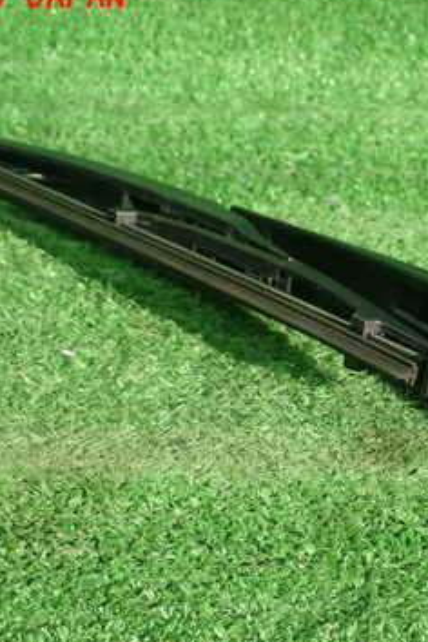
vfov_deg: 25.0
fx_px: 1444
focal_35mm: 81
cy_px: 381
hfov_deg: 16.7
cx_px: 339
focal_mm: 8.41
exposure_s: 1/200
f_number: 3.1
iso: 250
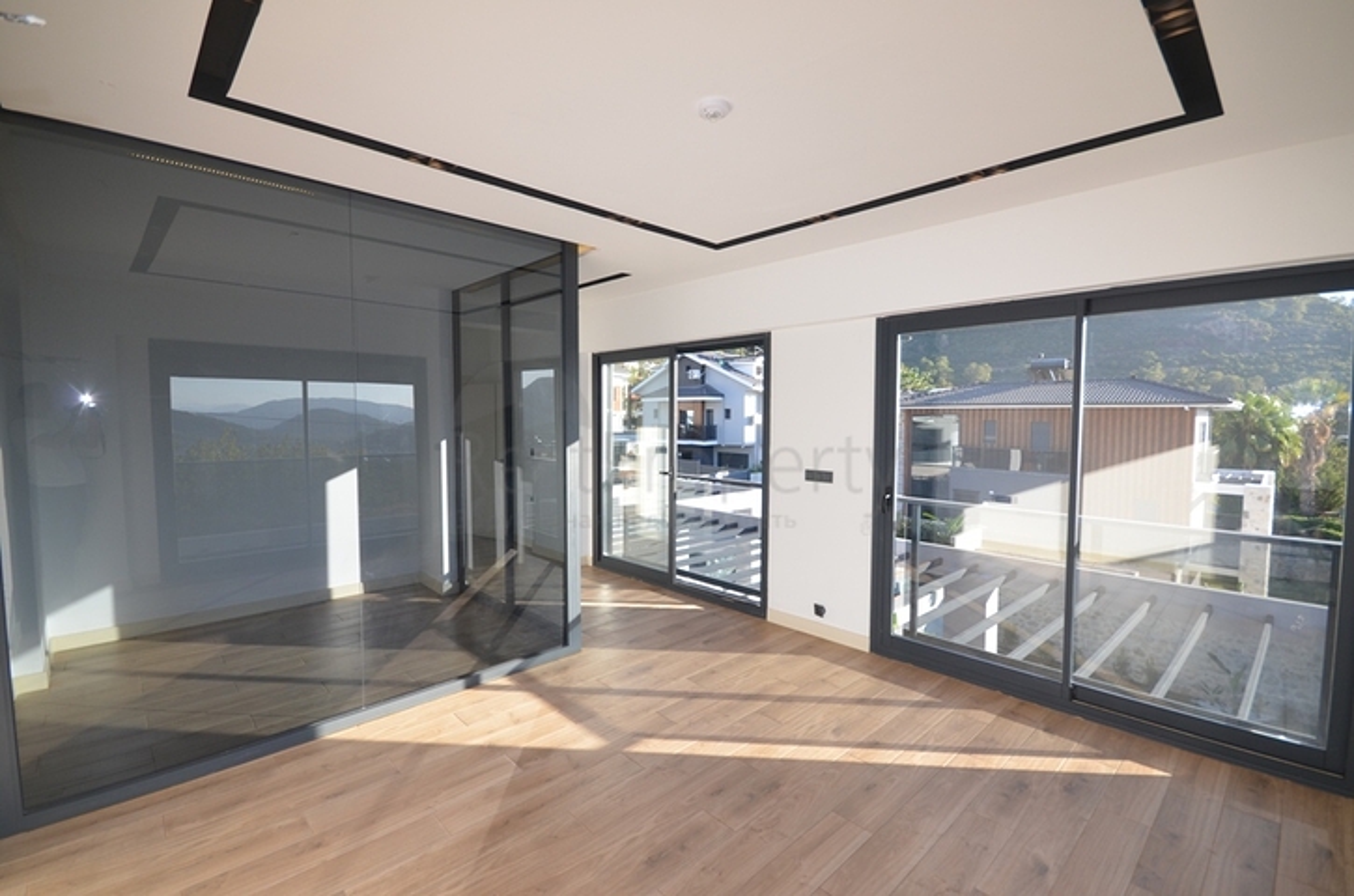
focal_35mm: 15
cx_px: 677
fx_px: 563
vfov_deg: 77.1
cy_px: 448
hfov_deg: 100.5
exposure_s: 1/200
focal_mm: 10
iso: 400
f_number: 7.1
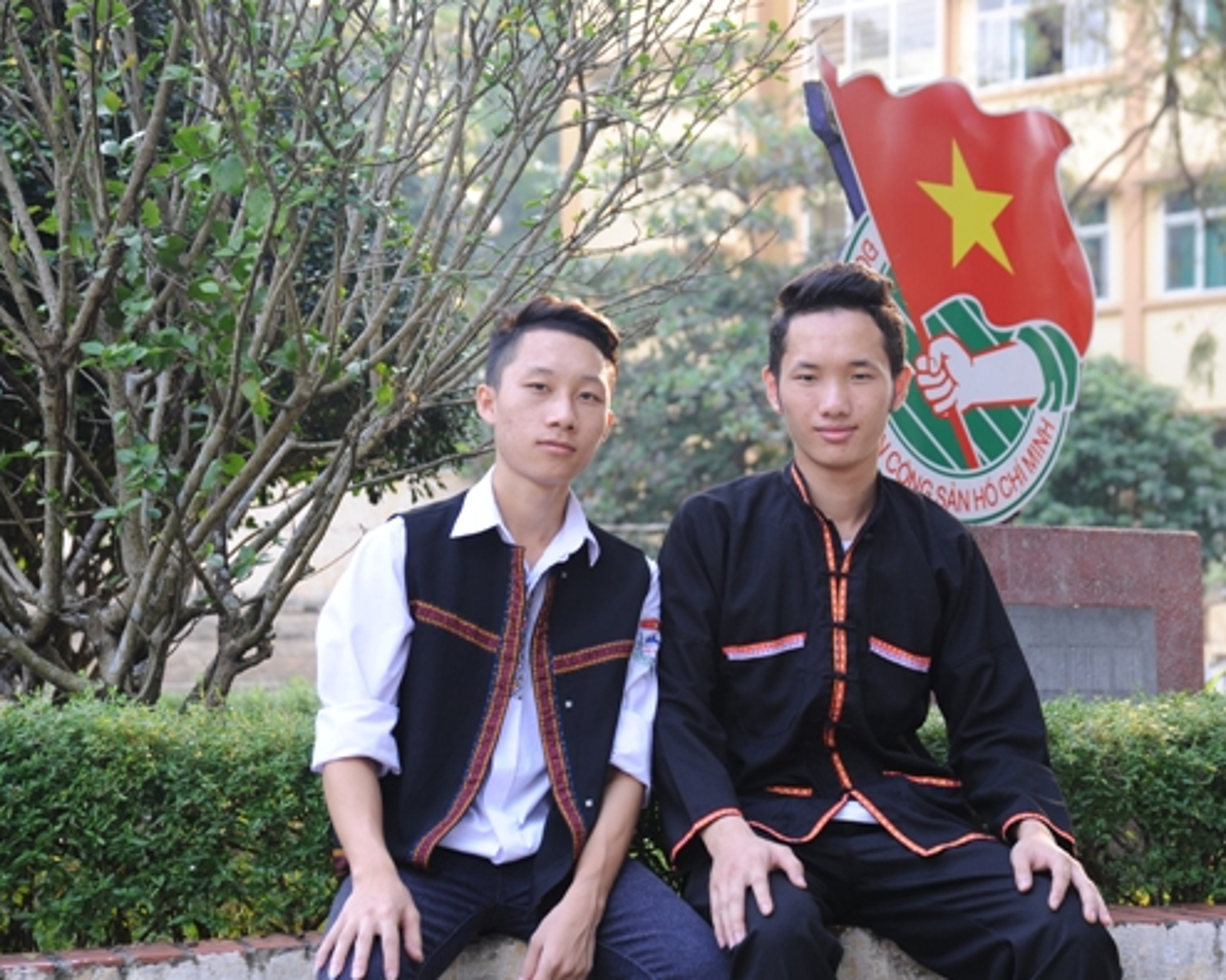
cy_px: 494
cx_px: 694
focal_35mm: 89
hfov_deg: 21.5
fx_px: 3229
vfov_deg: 17.3
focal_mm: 78
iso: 250
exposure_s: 1/50
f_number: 5.6
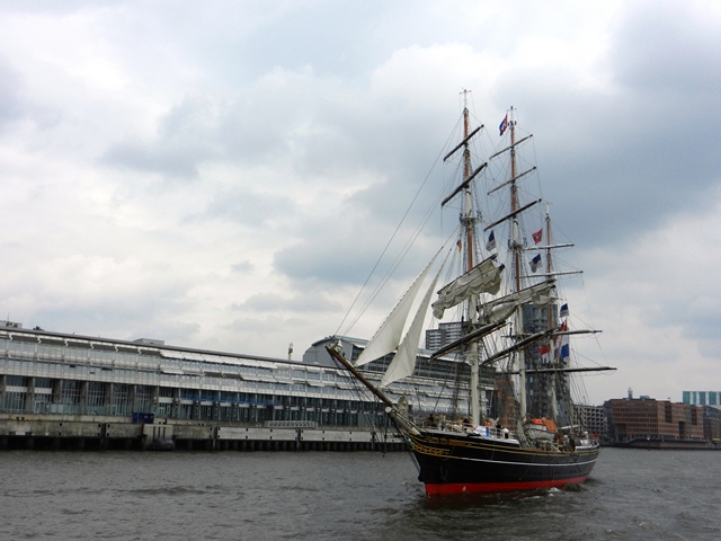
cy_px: 270
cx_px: 360
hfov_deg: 49.0
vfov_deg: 37.7
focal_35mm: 38
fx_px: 791
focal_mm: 6.9
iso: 160
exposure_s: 1/1600
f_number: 4
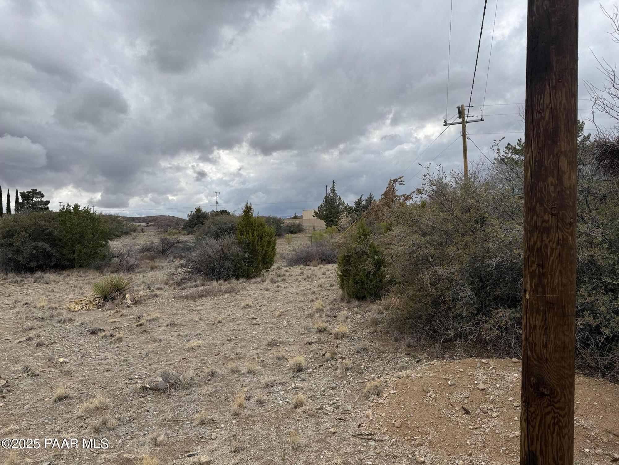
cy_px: 232
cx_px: 310
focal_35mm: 24
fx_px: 429
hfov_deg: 71.6
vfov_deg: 56.8
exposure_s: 1/3584
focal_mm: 6.76
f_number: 1.78
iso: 80
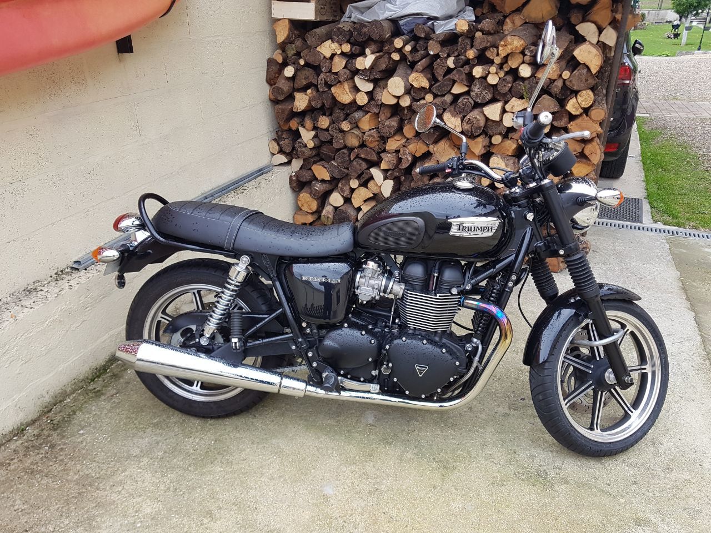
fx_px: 534
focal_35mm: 26
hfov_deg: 67.3
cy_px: 266
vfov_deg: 53.1
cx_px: 356
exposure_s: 1/325
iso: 50
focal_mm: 4.2
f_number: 1.7
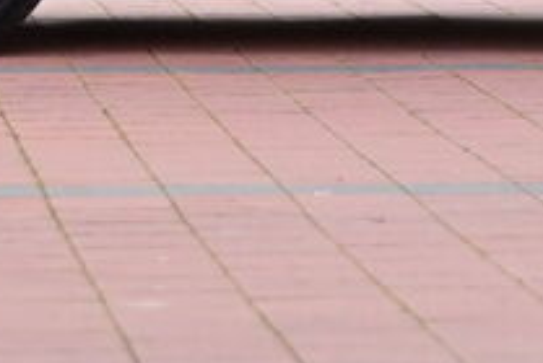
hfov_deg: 6.0
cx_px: 460
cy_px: -254
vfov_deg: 4.0
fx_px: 5196
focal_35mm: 344
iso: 400
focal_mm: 50
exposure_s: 1/800
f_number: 2
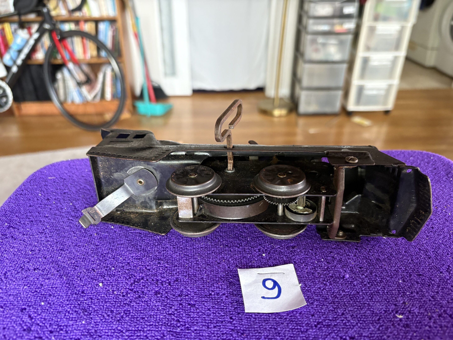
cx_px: 226
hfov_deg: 67.3
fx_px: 340
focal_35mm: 26
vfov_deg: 53.1
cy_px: 170
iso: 320
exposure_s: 1/60
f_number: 1.6
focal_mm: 5.96
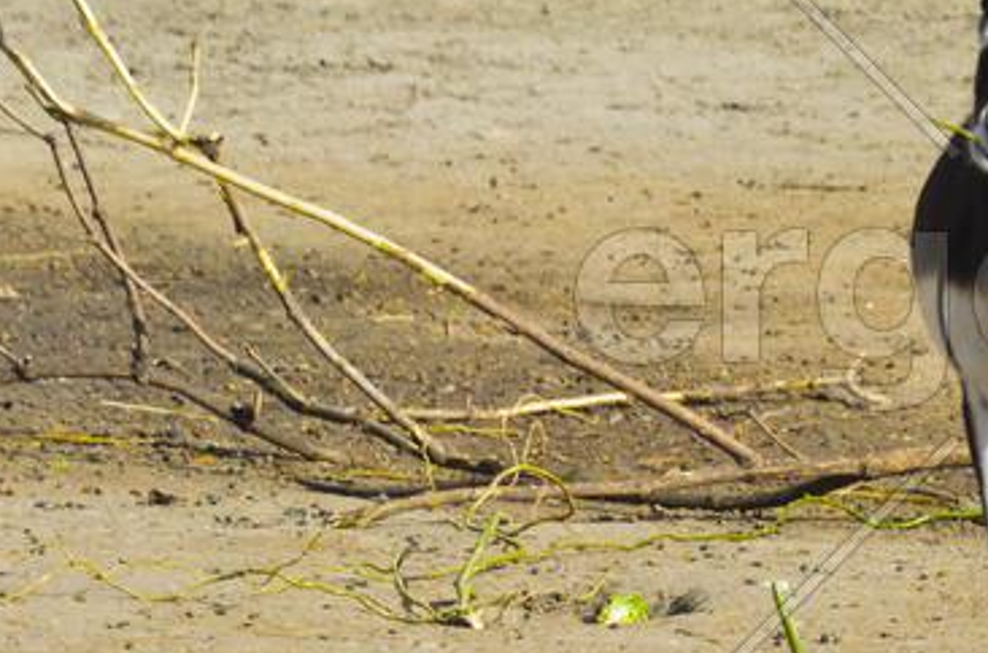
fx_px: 9827
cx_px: 1096
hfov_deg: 5.7
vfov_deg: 3.8
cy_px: 297
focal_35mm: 359
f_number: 5.3
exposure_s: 1/350
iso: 100
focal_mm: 100
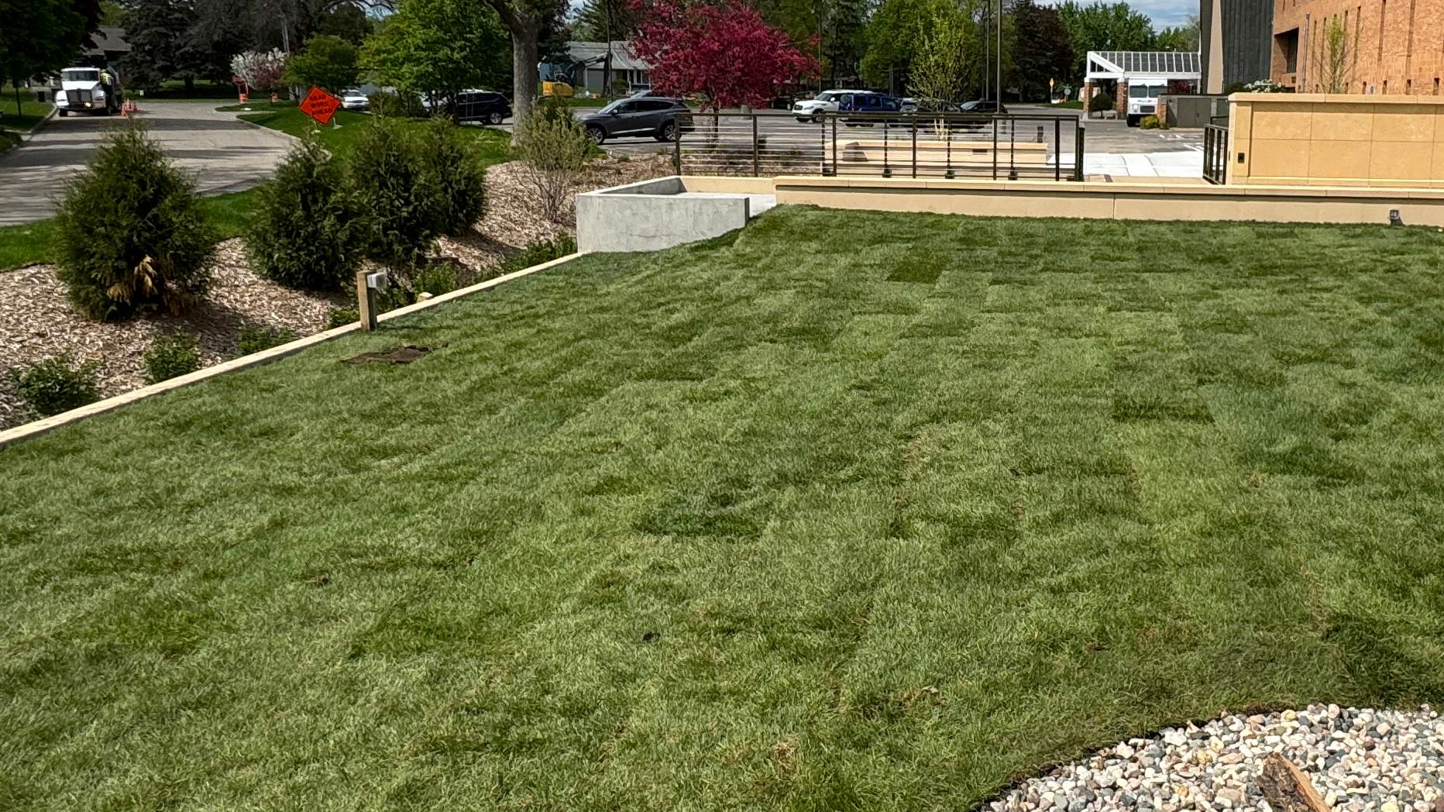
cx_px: 968
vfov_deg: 35.5
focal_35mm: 33
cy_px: 332
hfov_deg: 58.1
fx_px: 1263
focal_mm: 2.22
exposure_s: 1/2584
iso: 50
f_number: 2.2
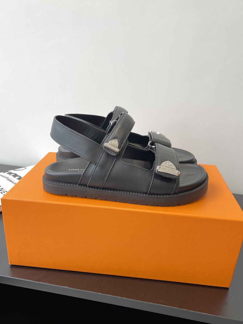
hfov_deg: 54.9
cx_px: 122
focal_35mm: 25
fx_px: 234
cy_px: 162
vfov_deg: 69.4
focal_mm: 5.1
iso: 32
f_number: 1.6
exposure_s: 1/246
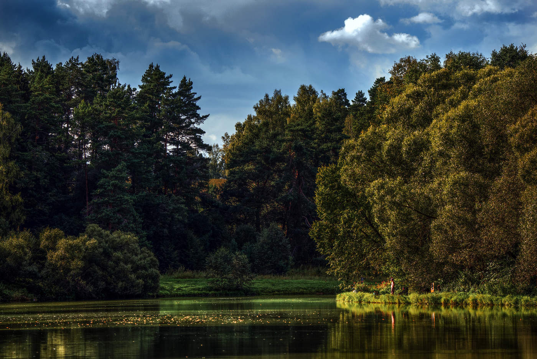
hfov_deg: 9.4
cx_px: 268
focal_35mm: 220
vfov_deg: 6.3
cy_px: 180
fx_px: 3283
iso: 400
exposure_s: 1/400
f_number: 5.6
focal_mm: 220
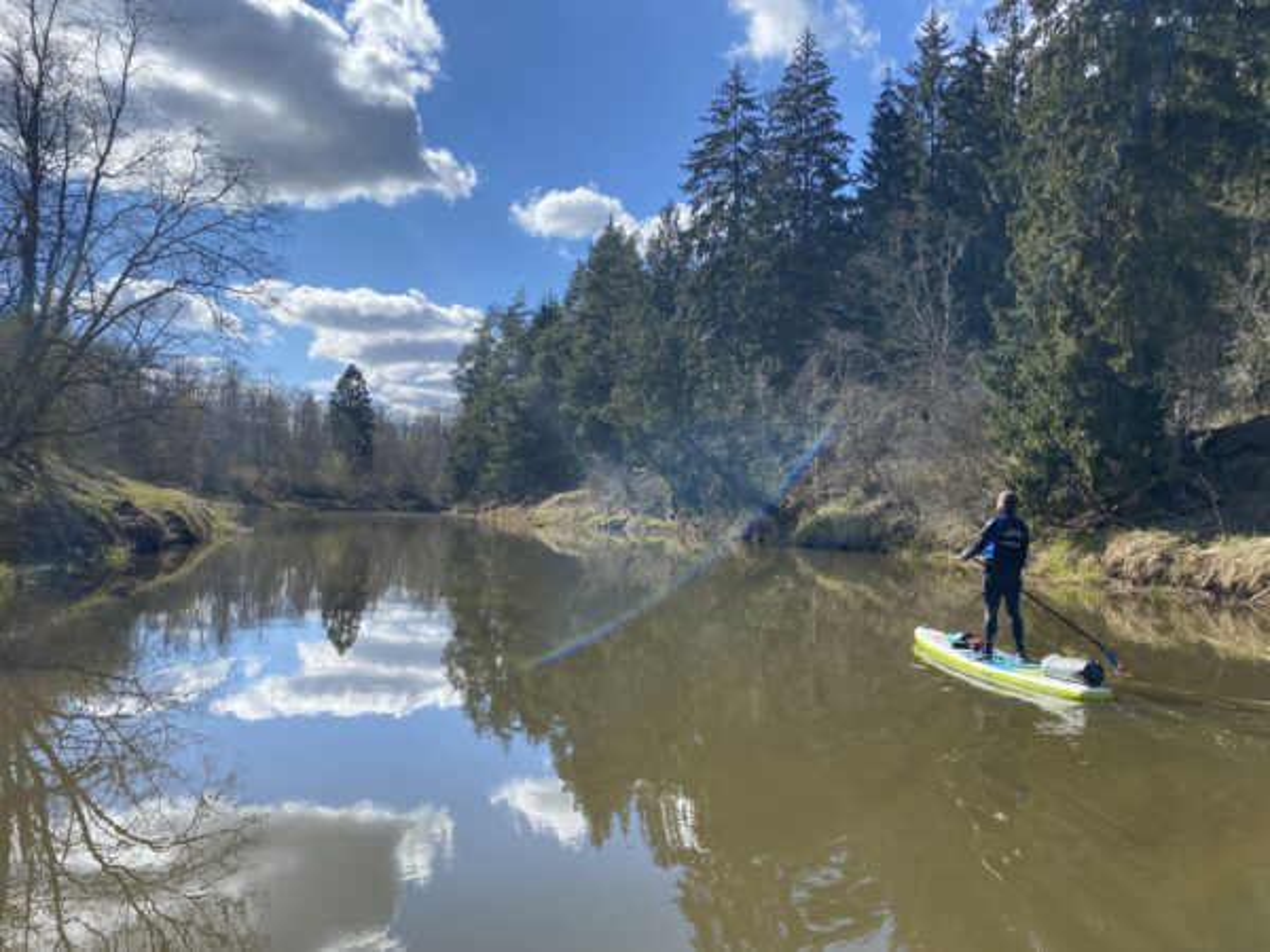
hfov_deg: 67.3
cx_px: 635
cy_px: 476
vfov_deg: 53.1
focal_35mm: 26
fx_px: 954
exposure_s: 1/2577
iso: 32
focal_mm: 4.25
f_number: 1.8
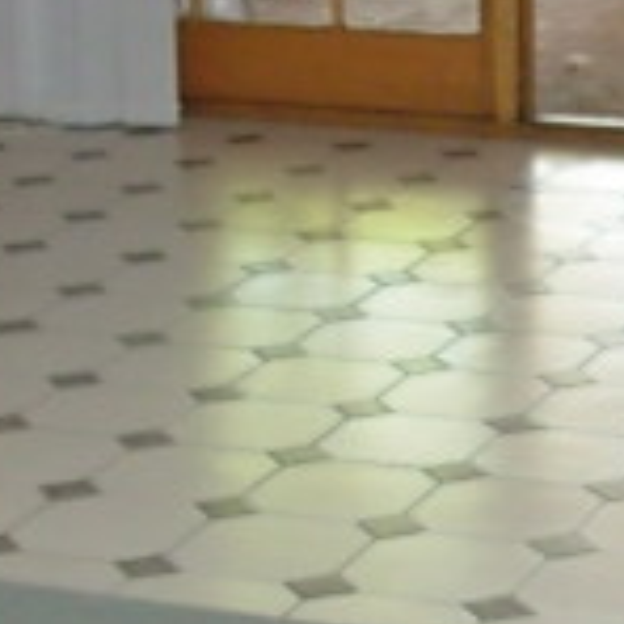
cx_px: 544
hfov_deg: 12.0
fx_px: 2957
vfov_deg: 12.0
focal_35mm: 145
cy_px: 379
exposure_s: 1/95.9
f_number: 2.9
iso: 150
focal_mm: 6.3
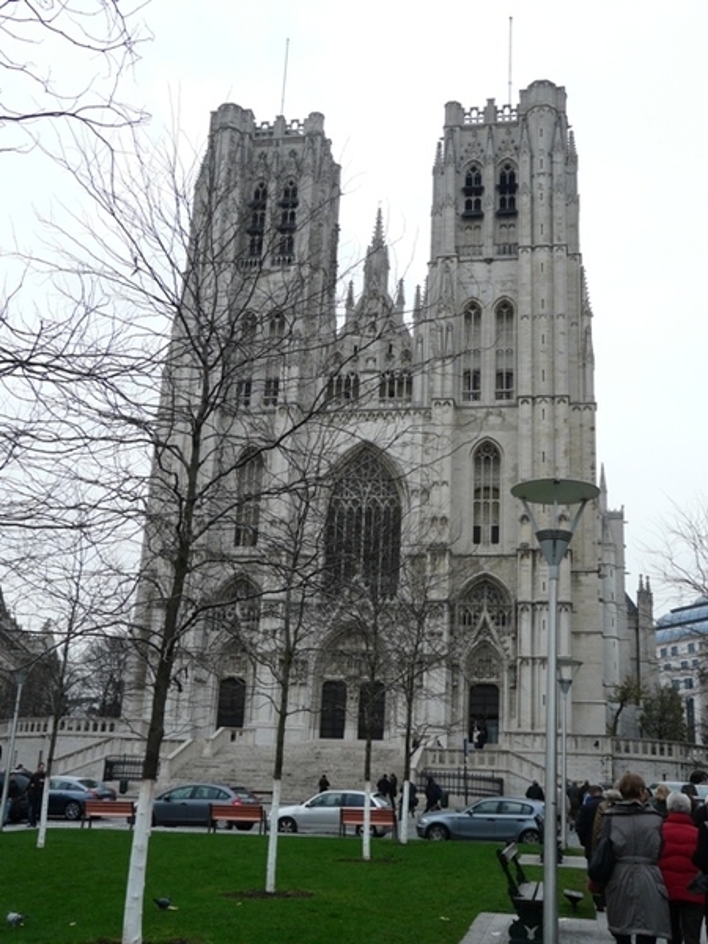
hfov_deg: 35.1
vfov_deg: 45.8
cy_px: 472
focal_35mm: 41
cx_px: 354
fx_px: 1118
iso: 100
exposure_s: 1/125
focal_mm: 6.7
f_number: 3.2
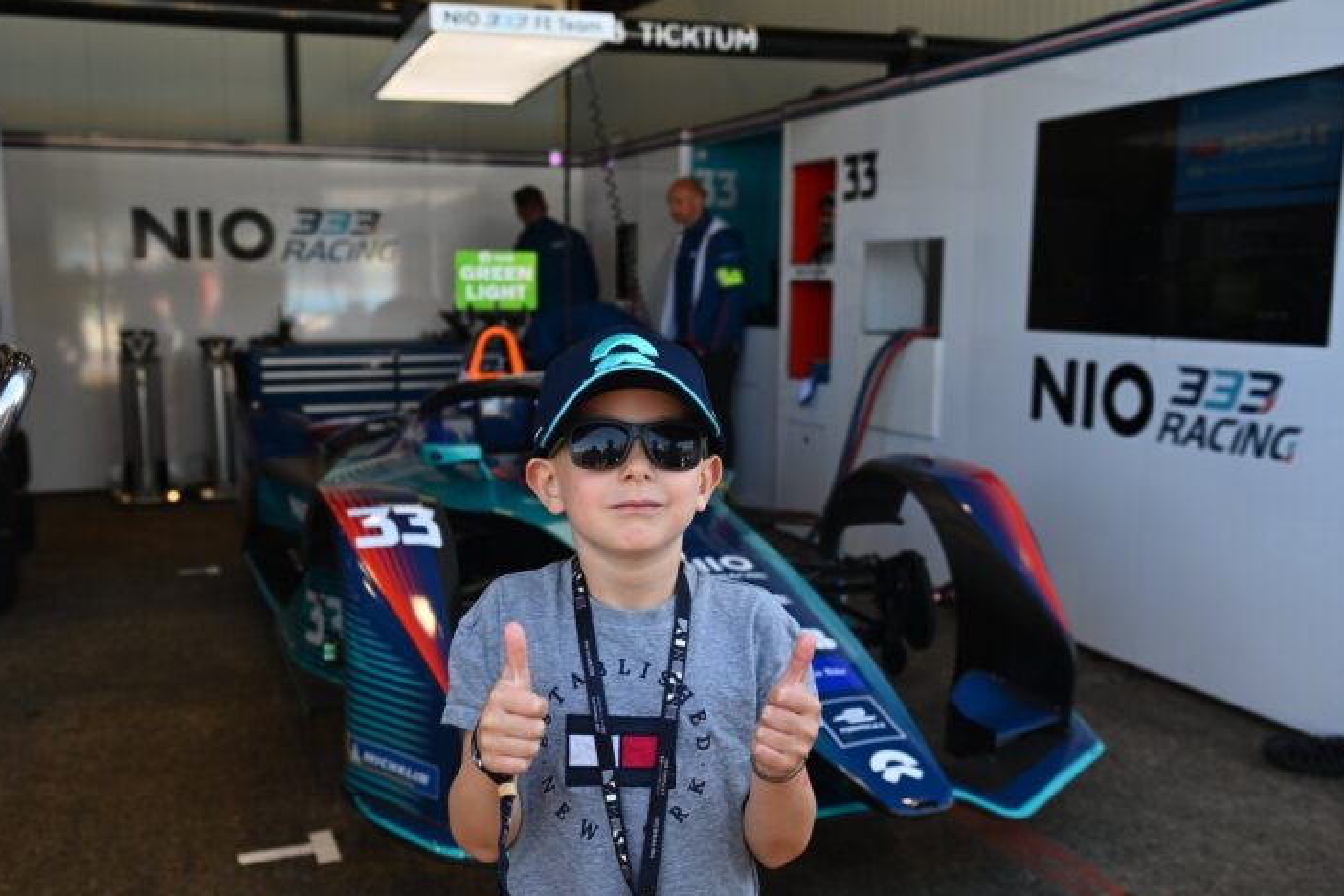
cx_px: 664
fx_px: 1307
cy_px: 486
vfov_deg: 37.8
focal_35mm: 35
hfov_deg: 54.4
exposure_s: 1/320
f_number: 4
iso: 320
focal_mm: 32
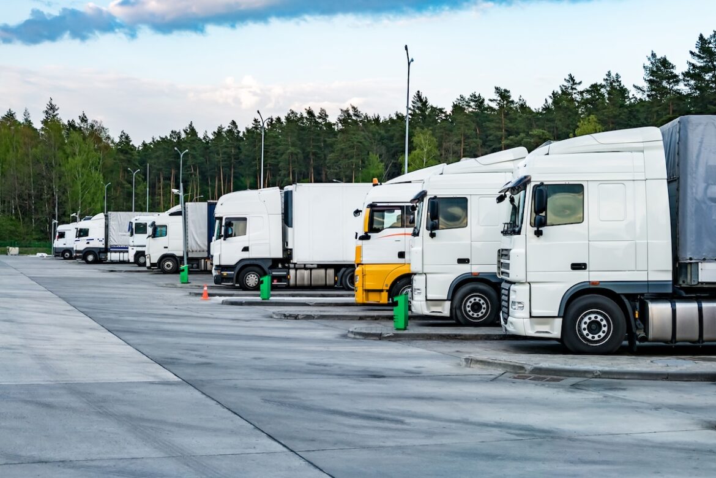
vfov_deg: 26.5
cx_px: 358
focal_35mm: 51
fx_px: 1014
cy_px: 239
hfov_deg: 38.9
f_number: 5
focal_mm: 34
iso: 400
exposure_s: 1/400
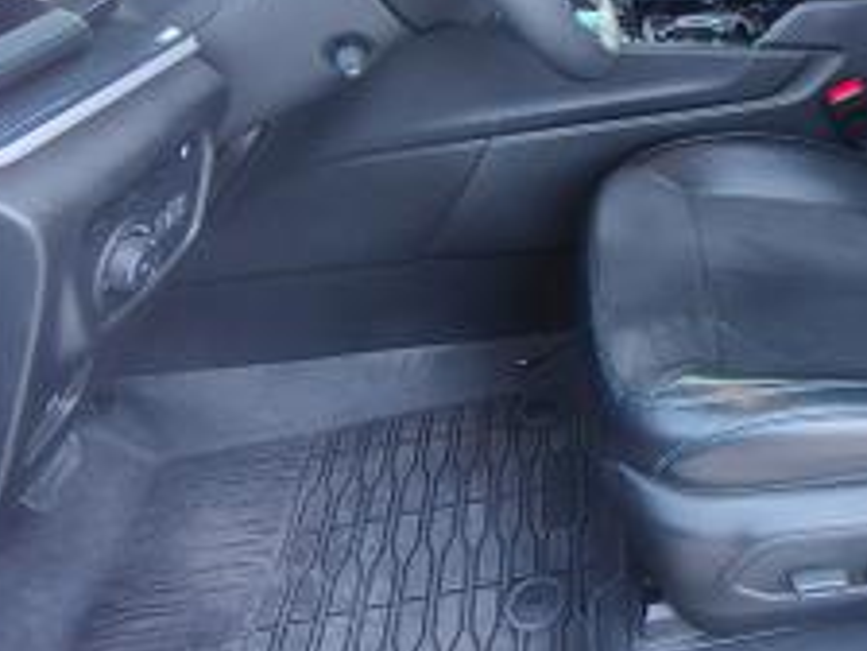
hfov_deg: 46.1
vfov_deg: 38.1
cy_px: 124
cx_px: 790
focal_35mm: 36
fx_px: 902
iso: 346
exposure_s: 1/40
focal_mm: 2.13
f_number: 2.2
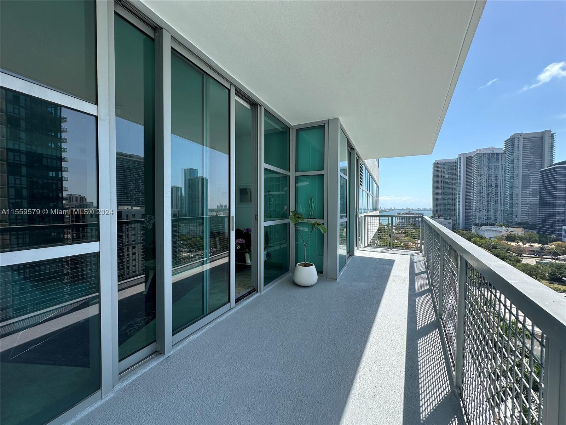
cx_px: 283
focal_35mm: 14
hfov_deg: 102.1
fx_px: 229
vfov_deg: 85.7
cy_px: 212
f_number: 2.2
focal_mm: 2.22
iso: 40
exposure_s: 1/875
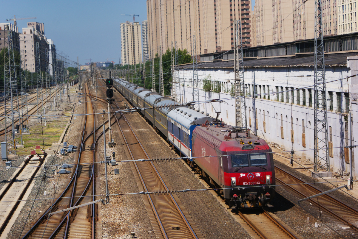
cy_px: 120
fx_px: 1045
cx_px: 179
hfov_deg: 19.4
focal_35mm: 105
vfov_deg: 13.1
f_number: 5.6
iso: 100
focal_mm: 70
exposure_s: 1/640
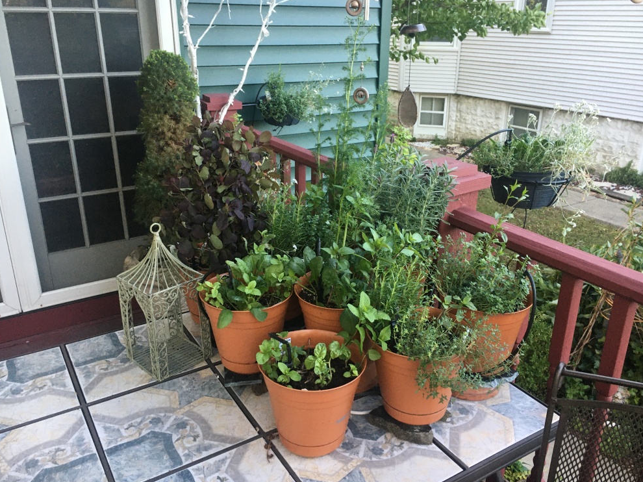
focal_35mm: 30
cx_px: 329
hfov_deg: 60.0
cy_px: 242
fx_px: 557
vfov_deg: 46.8
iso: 40
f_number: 2.2
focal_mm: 4.15
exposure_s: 1/30
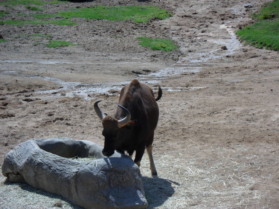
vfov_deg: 5.5
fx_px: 2176
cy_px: 104
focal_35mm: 270
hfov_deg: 7.3
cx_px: 140
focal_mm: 46.8
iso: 80
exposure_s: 1/500
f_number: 5.9
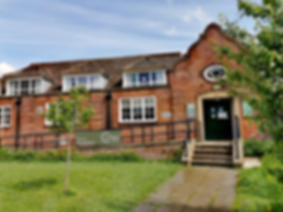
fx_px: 221
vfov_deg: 51.4
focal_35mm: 27
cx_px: 142
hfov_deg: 65.3
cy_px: 106
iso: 50
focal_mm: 5.56
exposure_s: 1/4032
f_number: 1.6
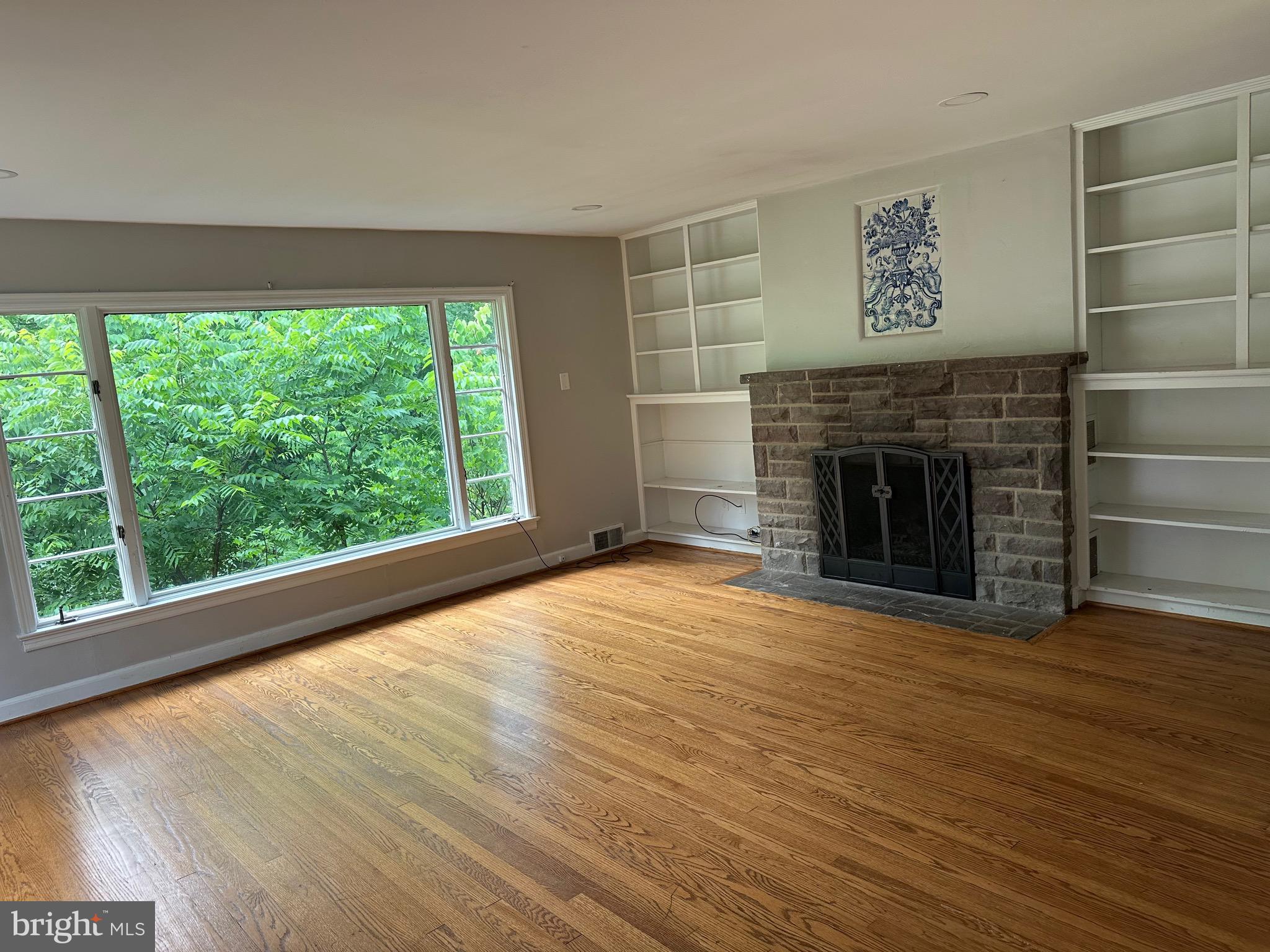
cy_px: 476
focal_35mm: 24
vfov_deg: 56.8
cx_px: 635
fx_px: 881
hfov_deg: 71.6
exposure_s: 1/121
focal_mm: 6.86
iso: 100
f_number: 1.78
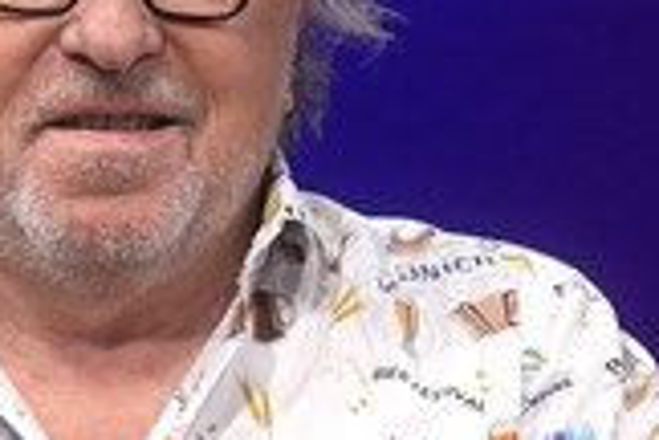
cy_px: 179
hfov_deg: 16.3
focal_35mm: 125
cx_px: 124
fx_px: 2288
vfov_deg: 11.0
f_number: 2.2
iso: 640
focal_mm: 30
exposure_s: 1/400
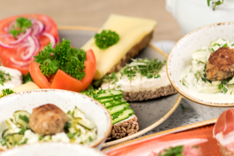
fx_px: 1450
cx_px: 209
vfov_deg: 6.2
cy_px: 84
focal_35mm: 223
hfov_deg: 9.2
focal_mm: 85
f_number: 2.2
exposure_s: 1/80
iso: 400
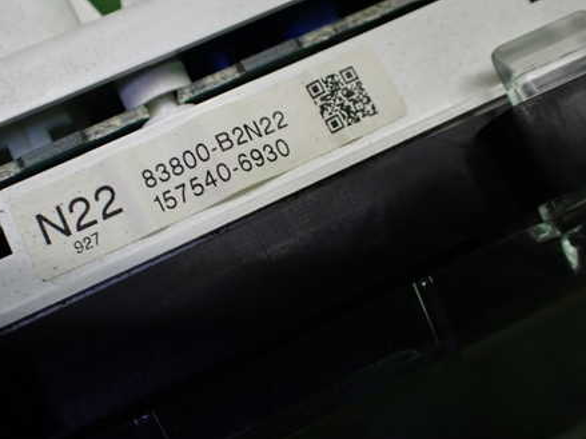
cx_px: 230
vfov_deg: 35.1
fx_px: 694
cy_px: 192
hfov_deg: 45.5
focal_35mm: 41
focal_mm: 5.4
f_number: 2.3
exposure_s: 1/125
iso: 200
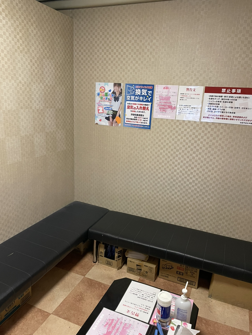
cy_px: 168
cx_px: 126
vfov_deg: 67.3
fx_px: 252
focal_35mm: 26
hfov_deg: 53.1
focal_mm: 4.2
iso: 320
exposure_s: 1/50
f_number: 1.6
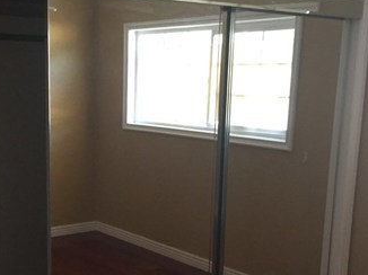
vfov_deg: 25.4
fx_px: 606
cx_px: 119
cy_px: 203
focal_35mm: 57
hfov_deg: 33.5
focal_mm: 4.15
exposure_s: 1/30
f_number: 2.2
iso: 160
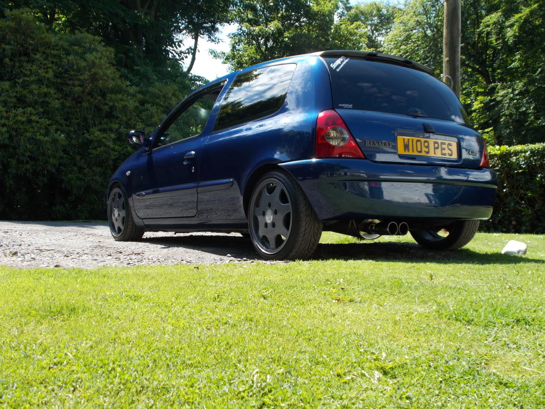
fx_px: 614
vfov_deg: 36.8
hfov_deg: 47.9
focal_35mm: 39
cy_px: 204
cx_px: 272
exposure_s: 1/250
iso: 80
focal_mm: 6.9
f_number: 3.9
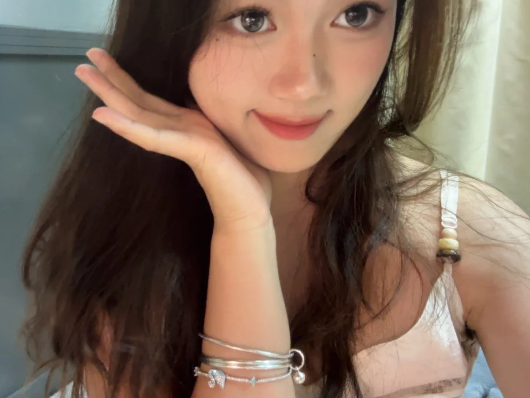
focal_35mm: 29
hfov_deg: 61.4
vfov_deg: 47.9
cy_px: 156
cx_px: 232
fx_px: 444
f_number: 1.9
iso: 640
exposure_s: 1/26
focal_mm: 2.69
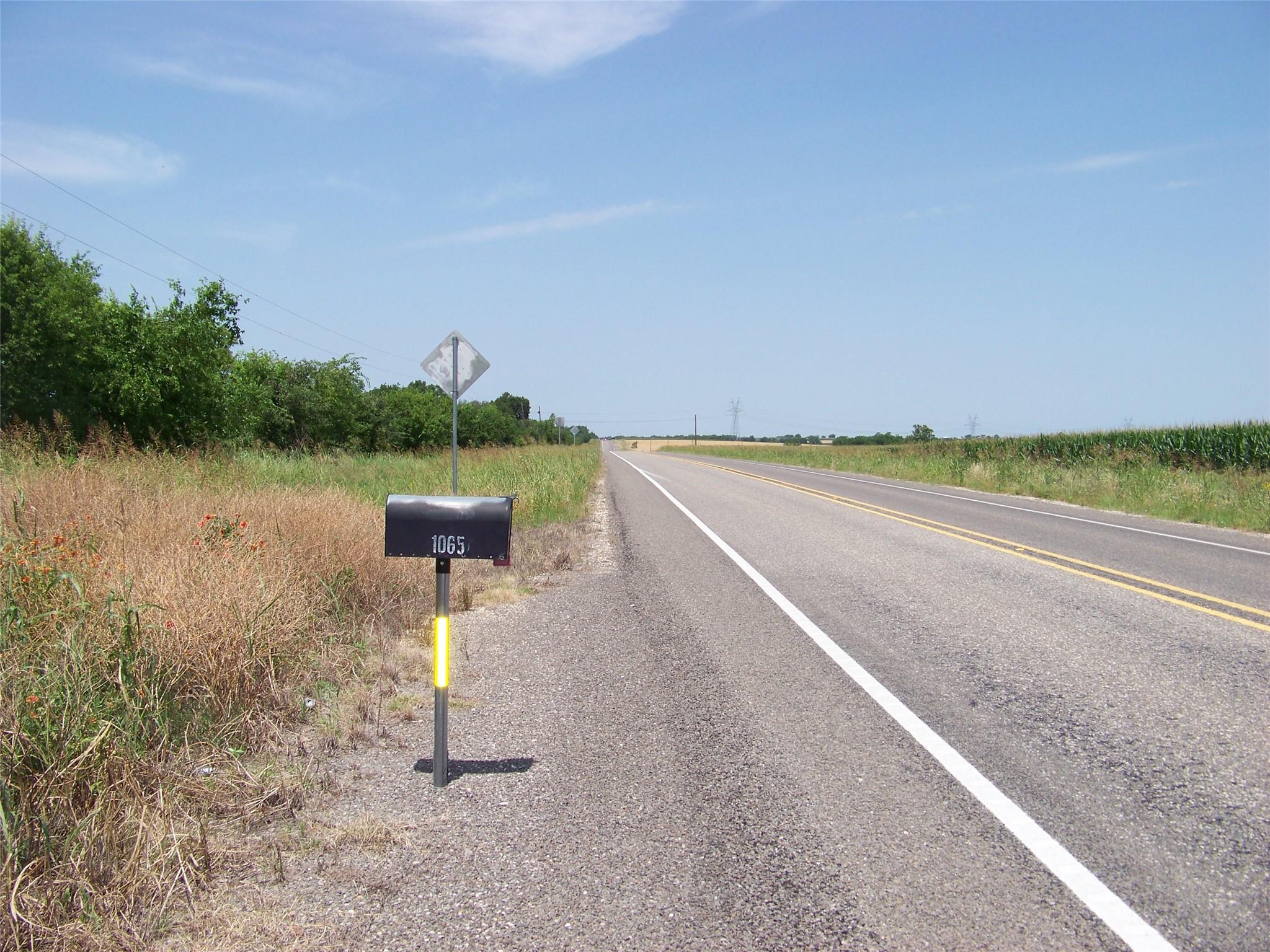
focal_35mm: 36
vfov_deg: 39.7
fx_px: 1321
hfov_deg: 51.4
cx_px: 635
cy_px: 476
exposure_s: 1/640
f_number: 4
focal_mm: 5.85
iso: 64
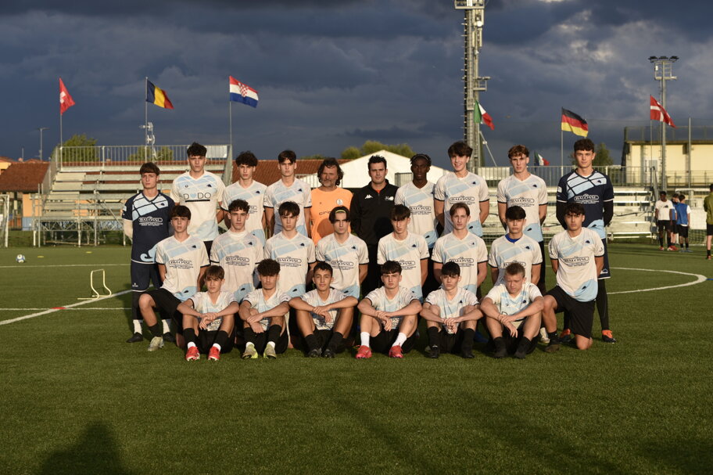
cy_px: 238
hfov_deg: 22.6
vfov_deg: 15.2
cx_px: 356
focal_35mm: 90
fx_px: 1781
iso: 125
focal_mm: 90
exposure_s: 1/320
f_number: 6.3
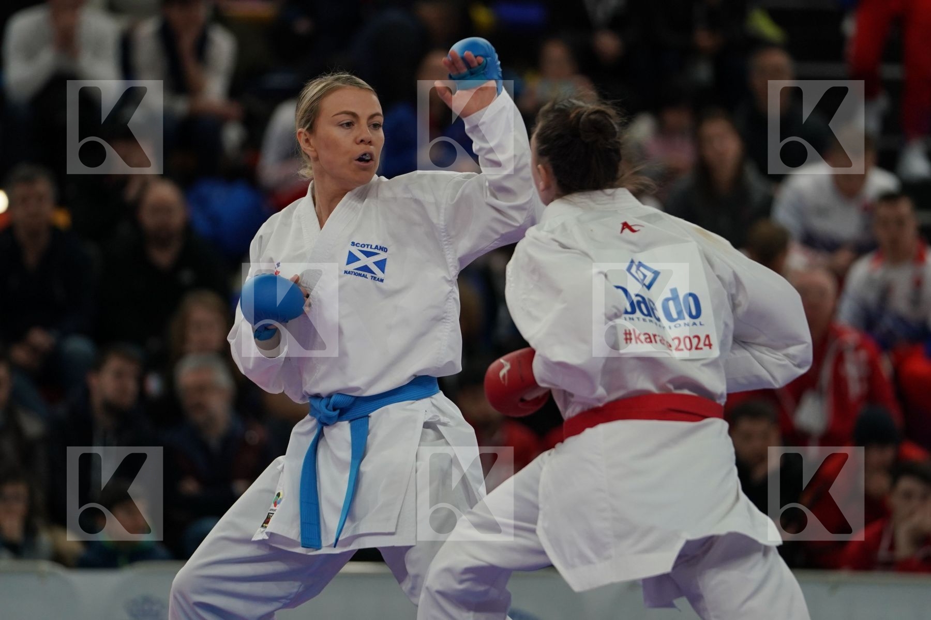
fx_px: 7758
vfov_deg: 4.6
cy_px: 310
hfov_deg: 6.9
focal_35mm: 300
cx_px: 466
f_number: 2.8
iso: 1250
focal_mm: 200
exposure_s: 1/1000
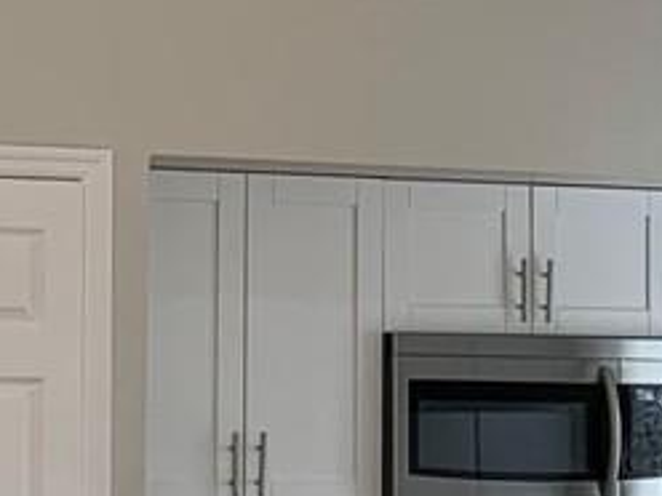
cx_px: 334
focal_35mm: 168
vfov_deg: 8.8
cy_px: 144
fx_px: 3213
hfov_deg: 11.8
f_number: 1.8
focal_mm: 4.25
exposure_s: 1/122
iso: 32
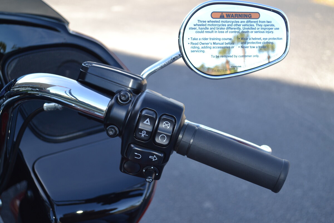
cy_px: 112
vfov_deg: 23.8
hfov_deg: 35.1
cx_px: 167
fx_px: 529
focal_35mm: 57
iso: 100
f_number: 5
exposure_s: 1/80
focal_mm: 38
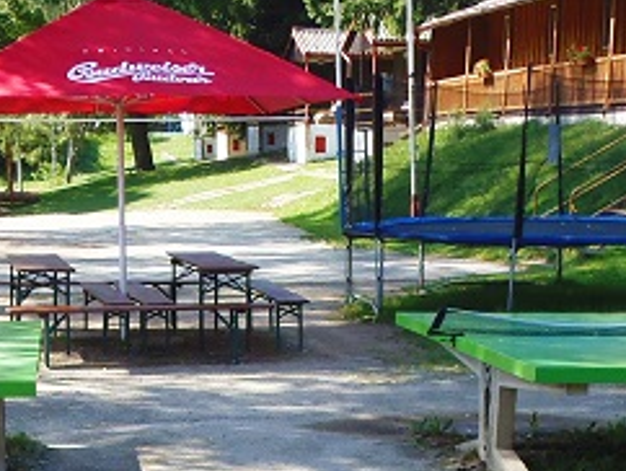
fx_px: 1539
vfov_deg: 17.1
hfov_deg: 22.9
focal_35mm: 85
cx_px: 225
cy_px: 455
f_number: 2.9
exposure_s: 1/320
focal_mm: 4.3
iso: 64
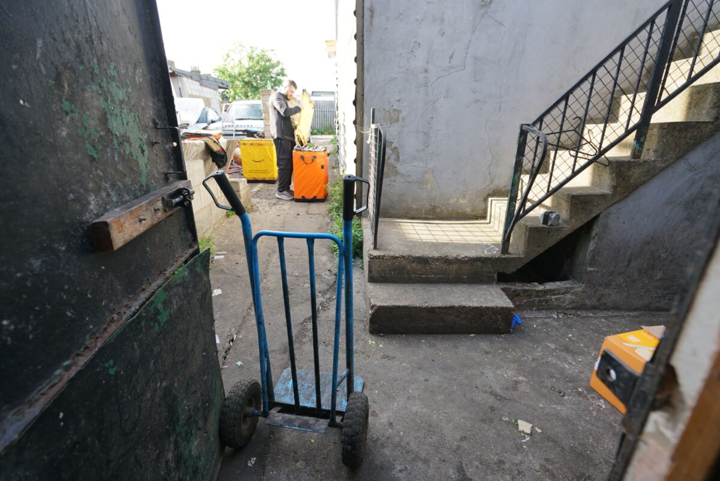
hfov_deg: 96.7
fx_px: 320
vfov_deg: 73.8
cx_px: 360
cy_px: 240
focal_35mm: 16
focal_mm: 16
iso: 100
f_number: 4.5
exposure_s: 1/60
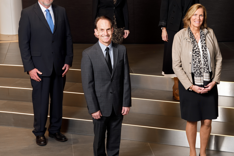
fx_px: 526
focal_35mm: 81
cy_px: 64
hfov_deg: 24.6
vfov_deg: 16.8
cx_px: 189
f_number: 8
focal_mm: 50
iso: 400
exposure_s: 1/13
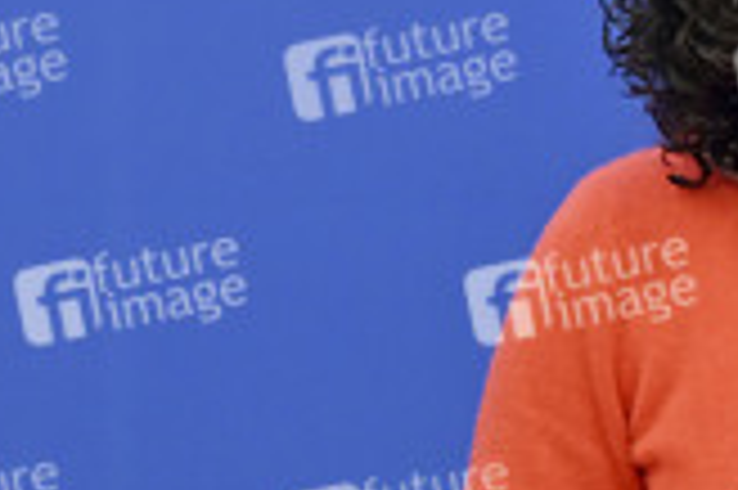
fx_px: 6779
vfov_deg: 4.1
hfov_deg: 6.2
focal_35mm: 331
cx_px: 911
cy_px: 180
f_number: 2.8
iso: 640
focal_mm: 120
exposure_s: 1/160
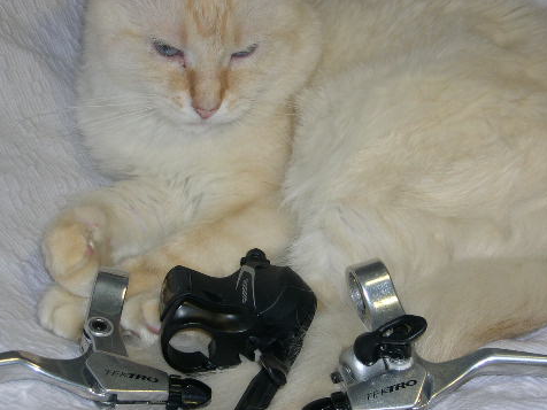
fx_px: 1422
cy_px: 227
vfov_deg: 16.4
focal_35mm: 90
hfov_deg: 21.8
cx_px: 239
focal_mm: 14.2
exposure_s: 1/60
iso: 100
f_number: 3.7
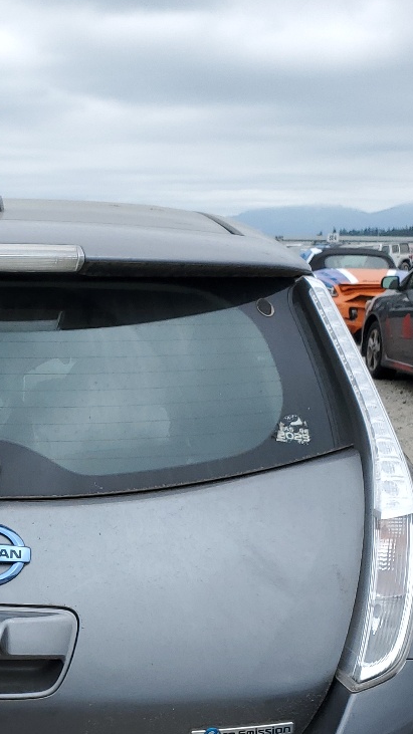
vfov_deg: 32.9
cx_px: -40
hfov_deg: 18.7
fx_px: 1207
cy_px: 591
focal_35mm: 62
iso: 50
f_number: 1.5
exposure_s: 1/1667
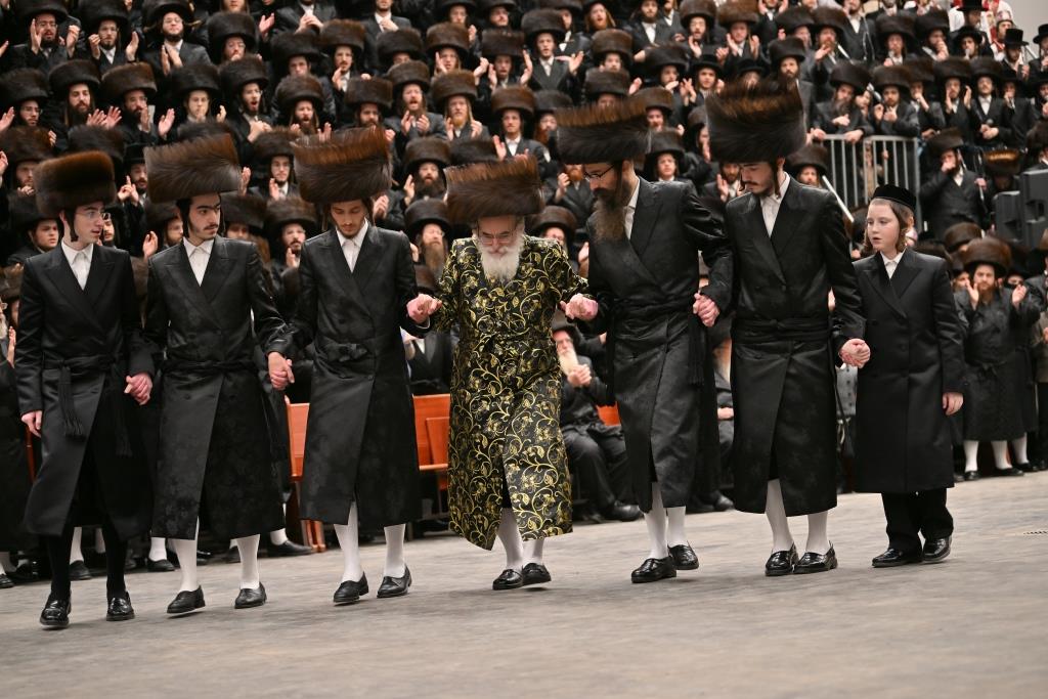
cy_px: 350
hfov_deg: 28.8
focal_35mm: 70
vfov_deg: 19.5
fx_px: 2038
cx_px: 524
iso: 200
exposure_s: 1/200
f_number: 2.8
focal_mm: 70
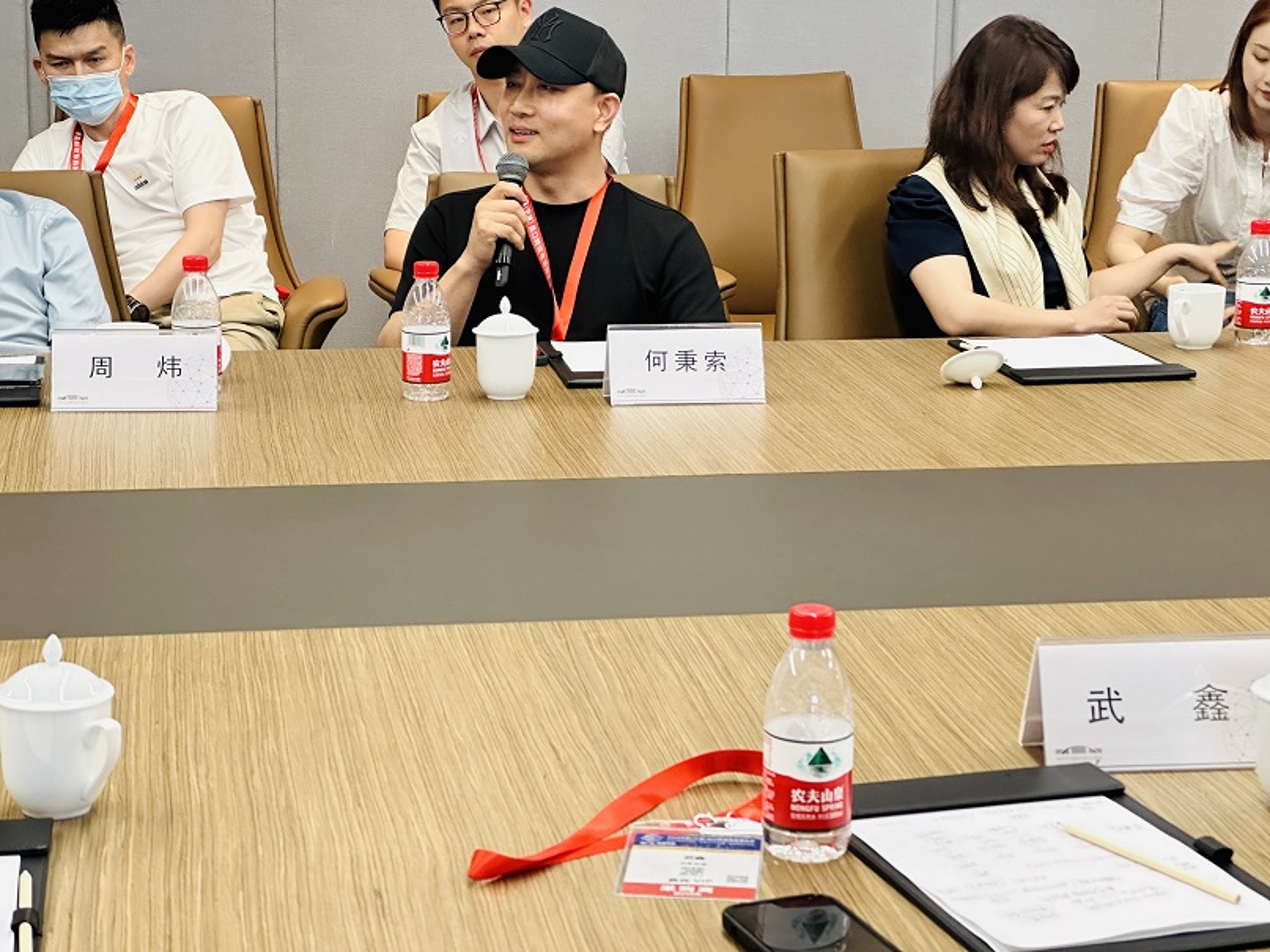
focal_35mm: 77
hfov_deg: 25.3
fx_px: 2825
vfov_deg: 19.1
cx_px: 635
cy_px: 476
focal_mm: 9
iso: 200
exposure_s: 1/50
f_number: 2.8
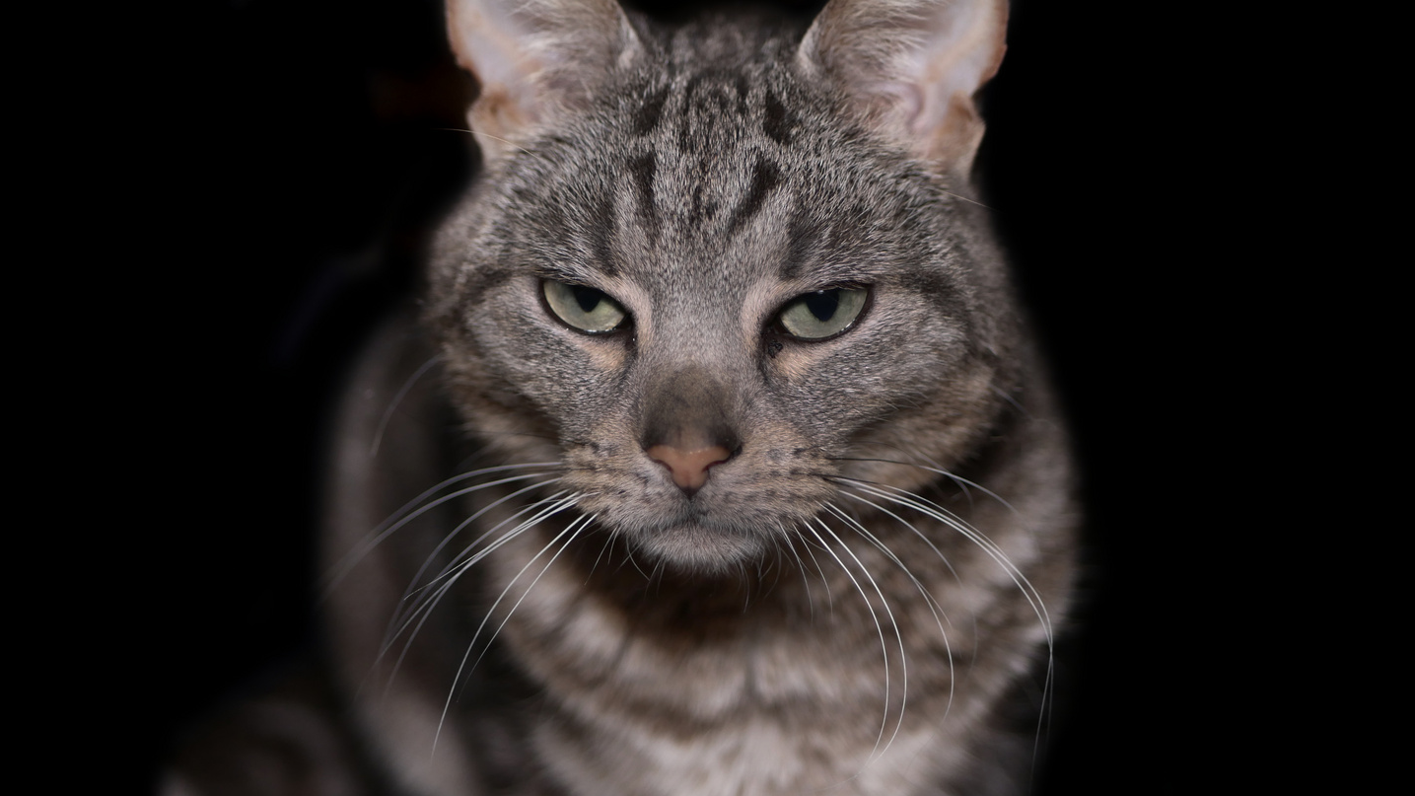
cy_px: 320
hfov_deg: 22.7
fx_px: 3527
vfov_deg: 12.9
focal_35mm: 94
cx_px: 706
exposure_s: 1/2000
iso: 400
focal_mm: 43
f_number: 1.7
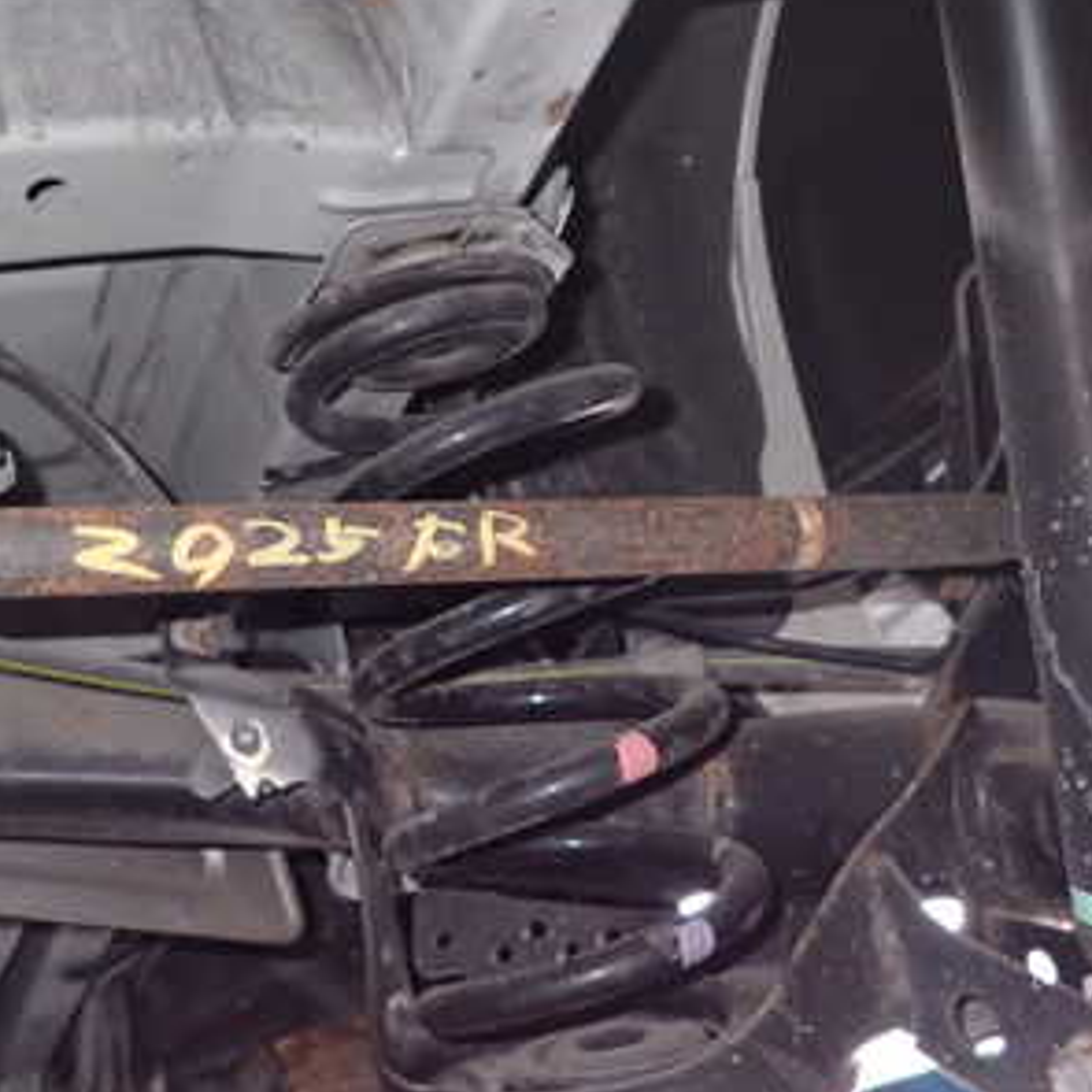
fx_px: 1606
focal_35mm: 45
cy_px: 515
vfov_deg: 37.5
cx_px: 215
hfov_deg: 36.3
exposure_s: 1/30
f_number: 5.6
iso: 640
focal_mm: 4.5
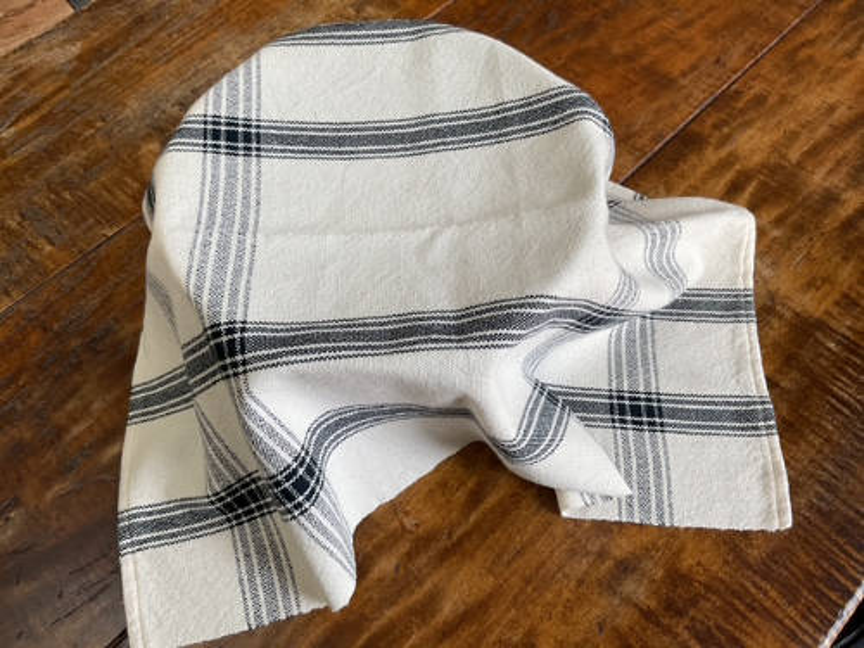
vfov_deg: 48.2
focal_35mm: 29
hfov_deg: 61.7
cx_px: 432
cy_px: 324
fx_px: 724
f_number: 1.8
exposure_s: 1/60
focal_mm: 3
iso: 40
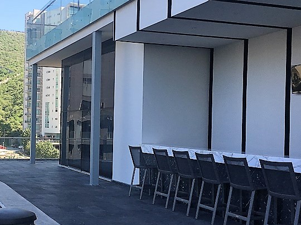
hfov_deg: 34.3
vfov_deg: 26.5
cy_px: 124
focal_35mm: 55
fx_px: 478
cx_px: 80
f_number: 2.2
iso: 25
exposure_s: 1/527
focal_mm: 4.15
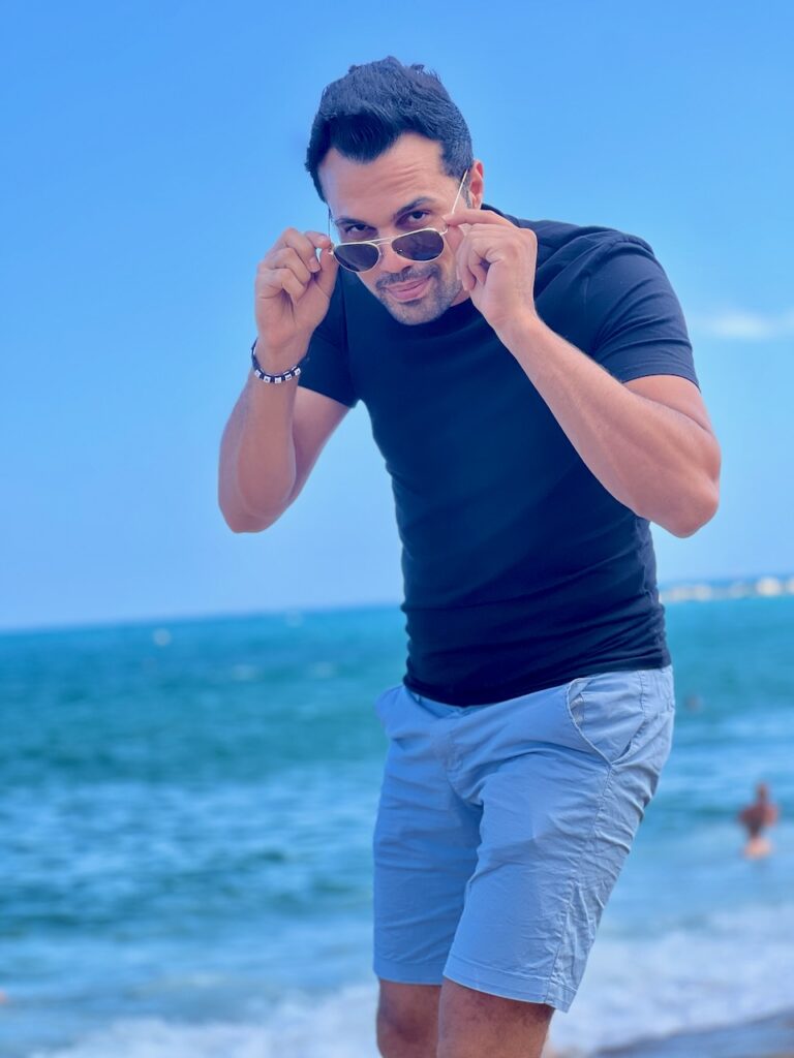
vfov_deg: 25.3
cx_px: 397
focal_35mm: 77
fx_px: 2355
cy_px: 529
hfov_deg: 19.1
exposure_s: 1/211
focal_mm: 9
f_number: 2.8
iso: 25
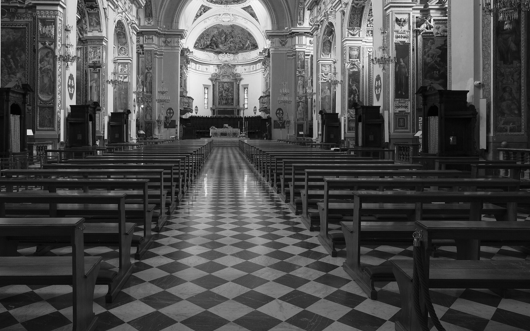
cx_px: 231
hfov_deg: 72.2
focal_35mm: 25
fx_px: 361
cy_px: 138
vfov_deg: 49.1
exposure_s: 1/4.3
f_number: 5.6
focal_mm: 14
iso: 500
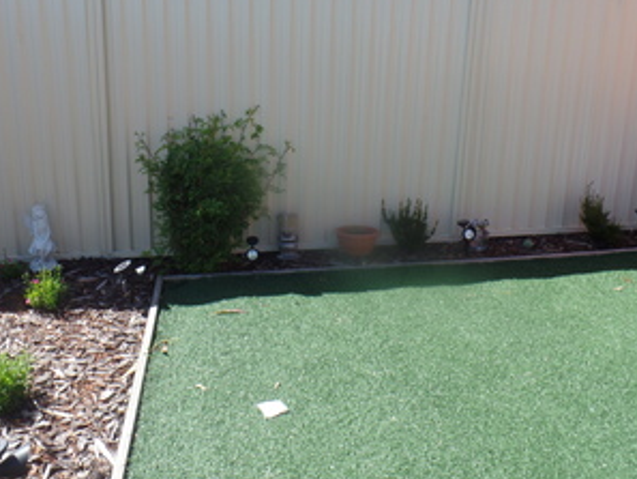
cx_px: 287
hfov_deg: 58.2
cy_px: 189
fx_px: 571
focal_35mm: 31
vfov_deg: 45.2
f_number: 3.5
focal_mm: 4.1
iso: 80
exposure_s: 1/350
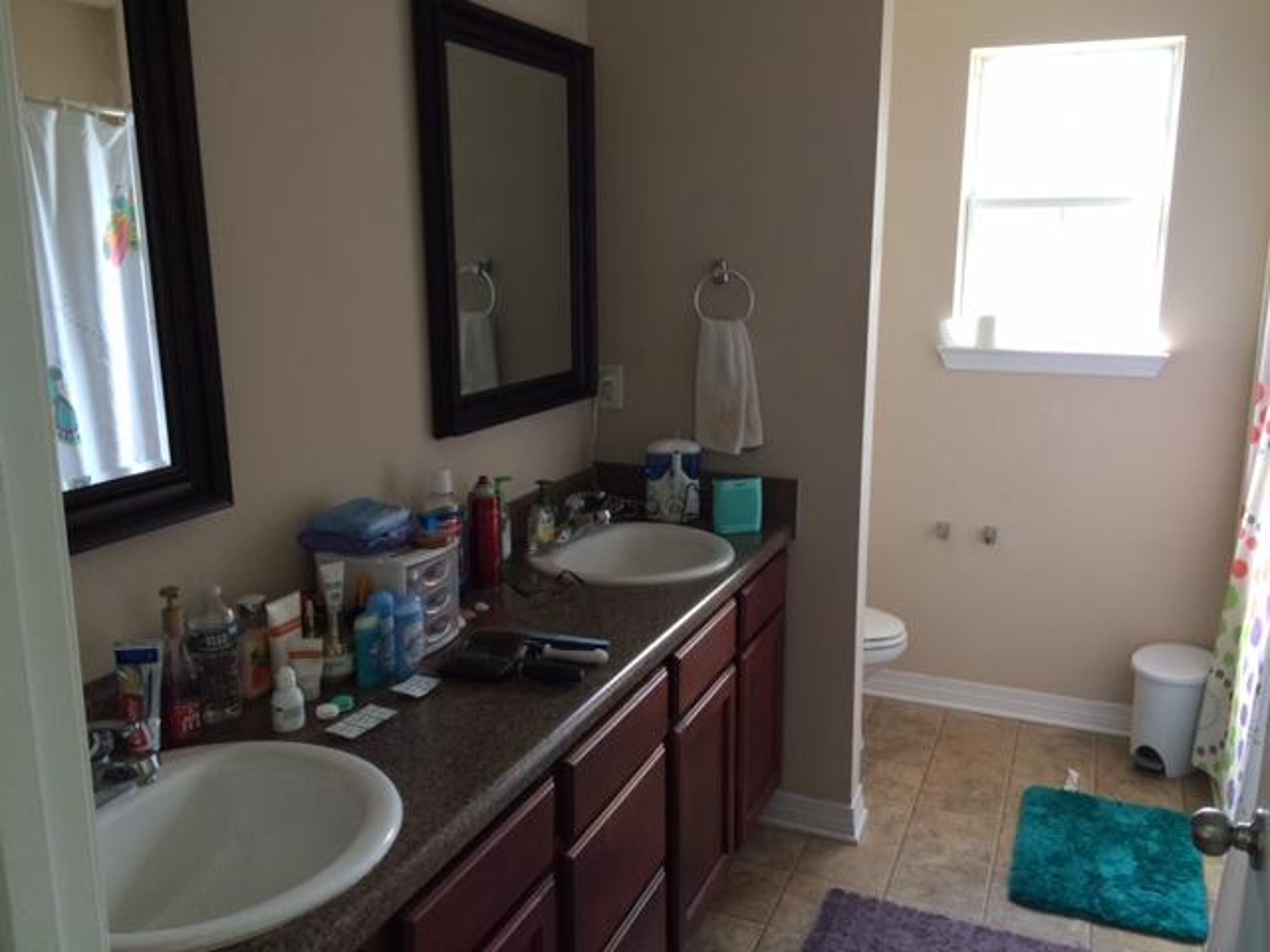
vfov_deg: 48.2
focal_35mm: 29
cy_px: 476
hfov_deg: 61.7
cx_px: 635
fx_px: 1064
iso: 40
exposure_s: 1/30
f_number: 2.2
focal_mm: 4.15
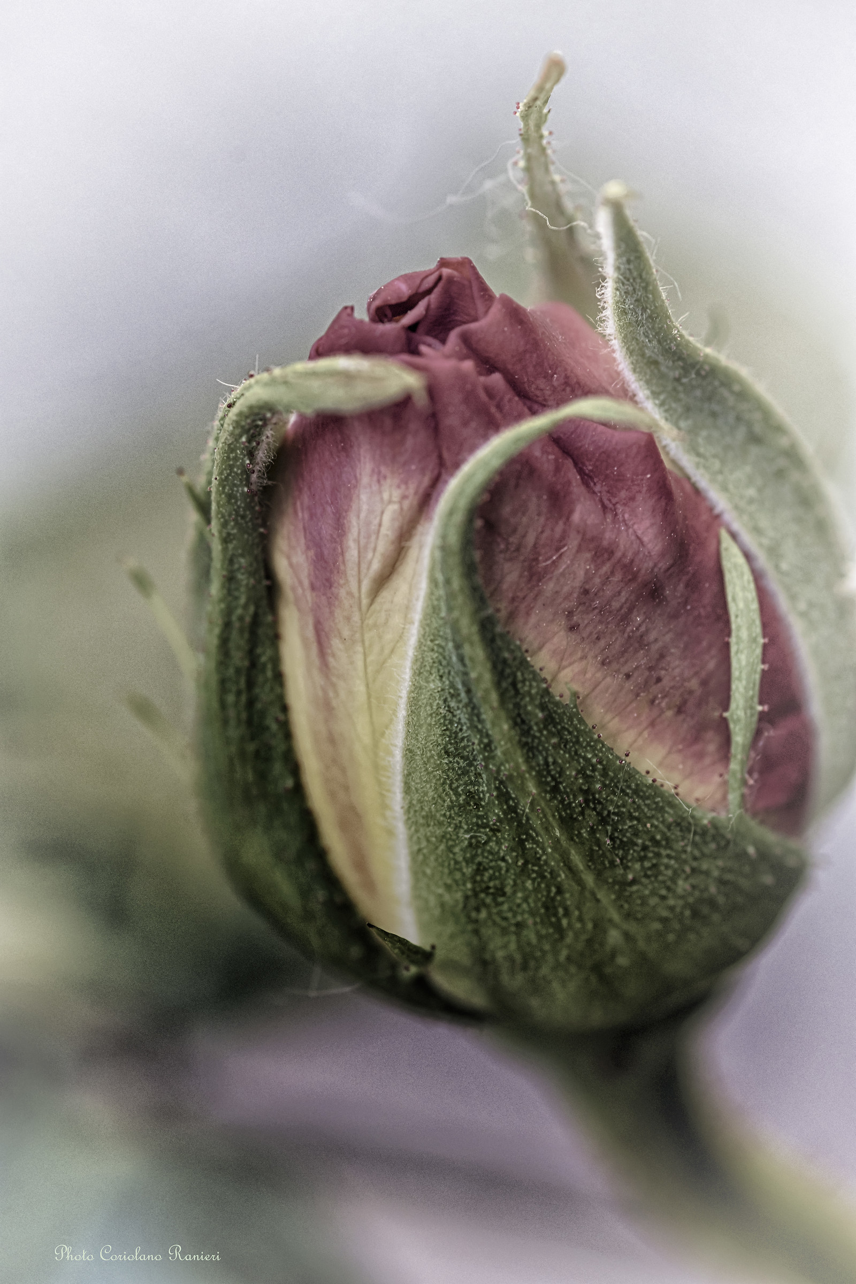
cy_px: 642
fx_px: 5617
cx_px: 428
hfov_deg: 8.7
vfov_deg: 13.0
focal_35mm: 158
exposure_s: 1/125
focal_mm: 105
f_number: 8
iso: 200
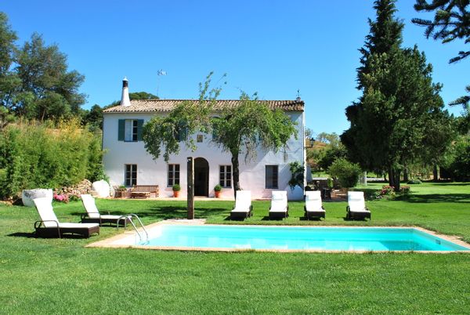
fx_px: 353
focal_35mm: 27
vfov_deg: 48.1
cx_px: 235
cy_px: 158
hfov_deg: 67.3
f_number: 8
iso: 100
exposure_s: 1/250
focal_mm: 18
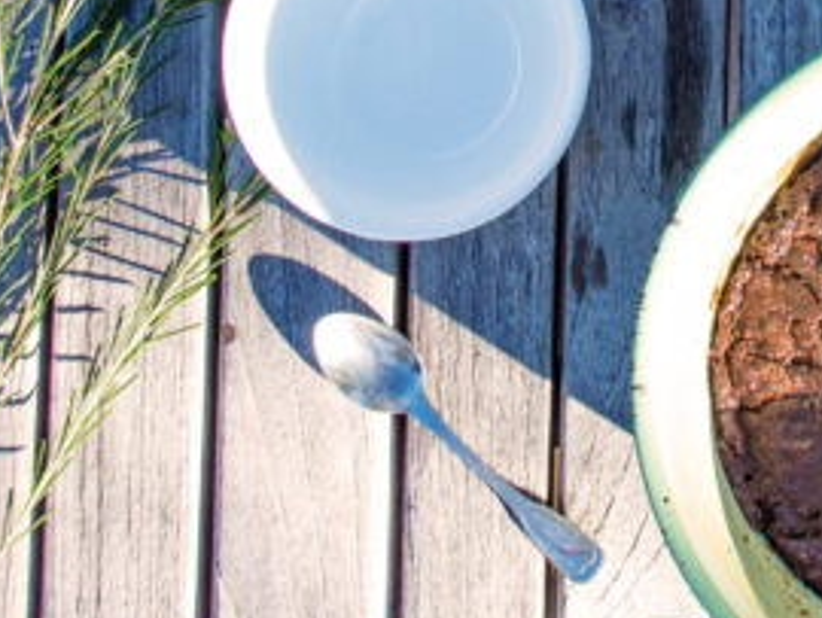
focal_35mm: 108
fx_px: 2567
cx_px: 749
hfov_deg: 17.9
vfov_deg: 13.5
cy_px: -27
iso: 200
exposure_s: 1/320
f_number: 5.6
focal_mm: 19
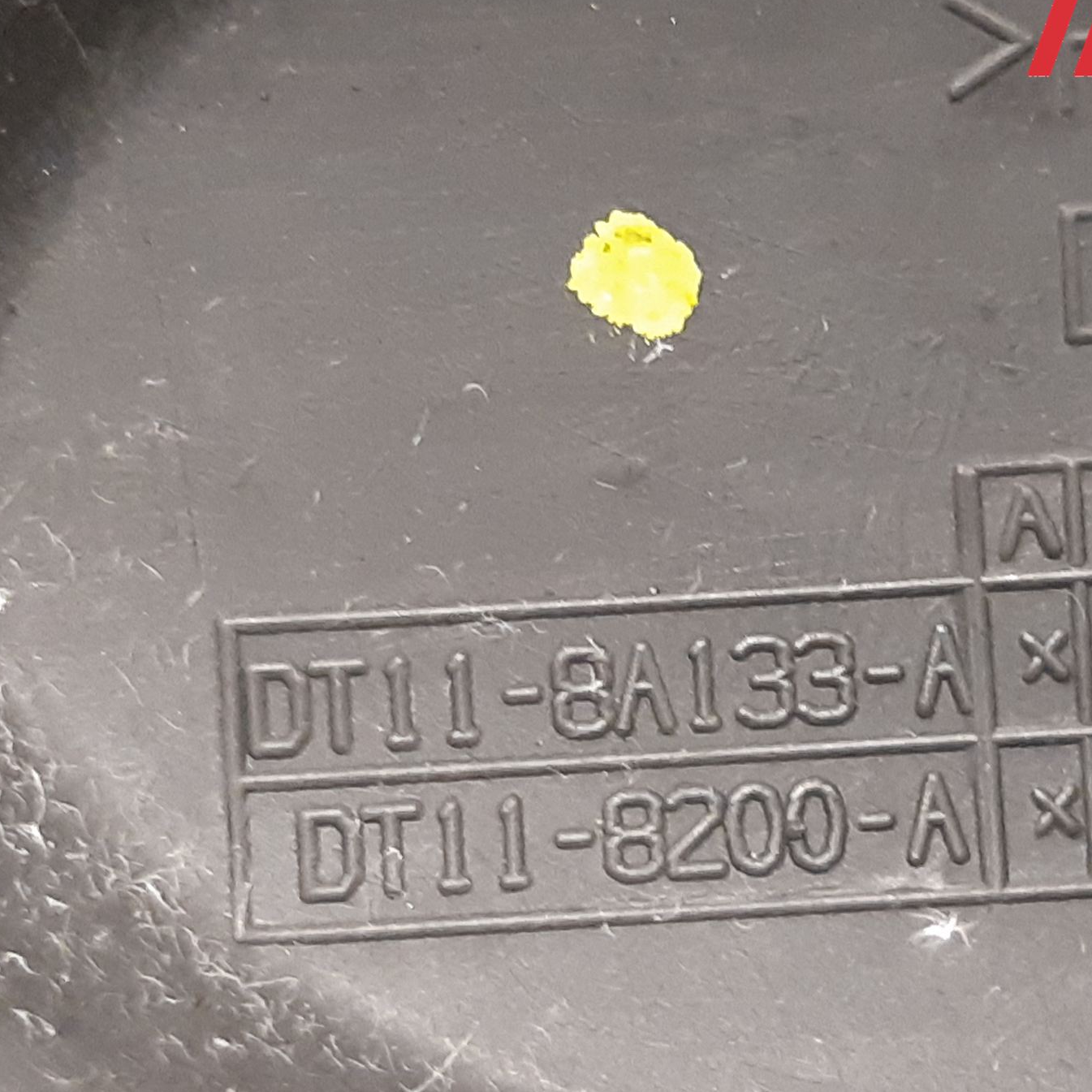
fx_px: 1249
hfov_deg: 46.7
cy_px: 563
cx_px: 694
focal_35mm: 35
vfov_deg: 47.2
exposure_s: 1/25
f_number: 1.7
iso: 250
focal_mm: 3.93
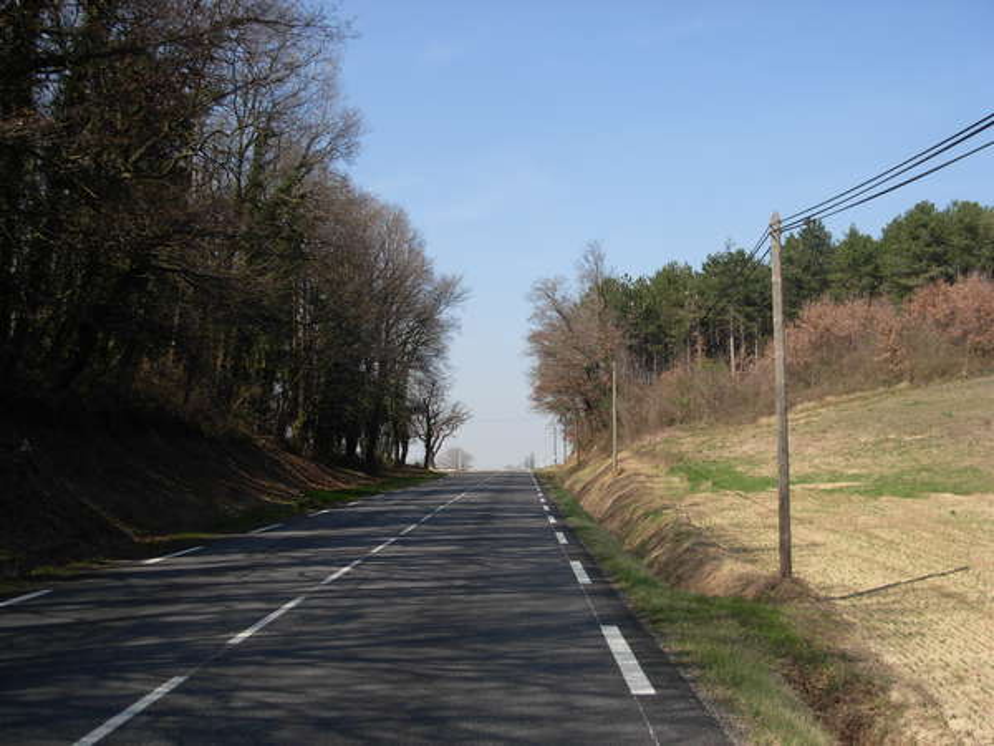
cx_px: 497
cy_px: 373
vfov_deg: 37.7
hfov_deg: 49.0
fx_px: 1091
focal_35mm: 38
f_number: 2.9
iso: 79
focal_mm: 6.3
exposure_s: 1/939
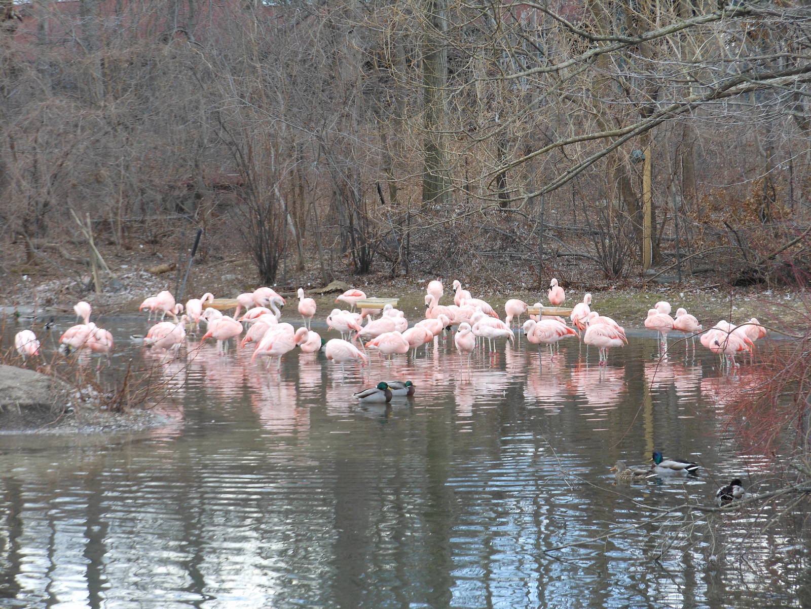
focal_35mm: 102
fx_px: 2390
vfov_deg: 14.5
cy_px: 304
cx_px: 406
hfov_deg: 19.3
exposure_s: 1/50
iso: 80
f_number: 5.4
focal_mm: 18.3
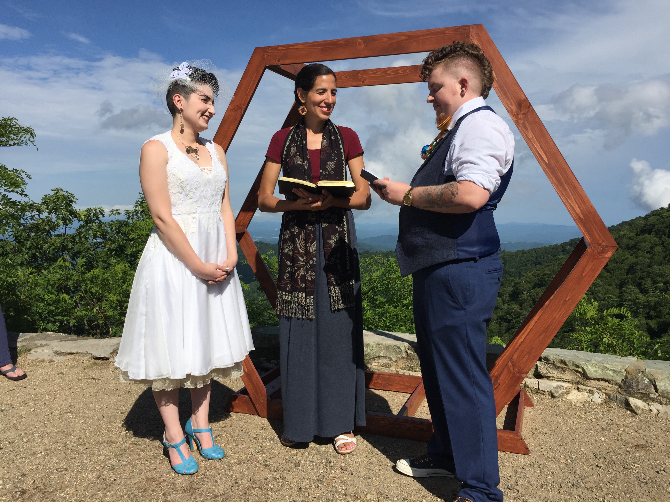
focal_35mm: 29
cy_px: 251
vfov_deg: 48.2
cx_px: 335
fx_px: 561
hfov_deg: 61.7
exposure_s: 1/3968
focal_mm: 4.15
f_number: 2.2
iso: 32
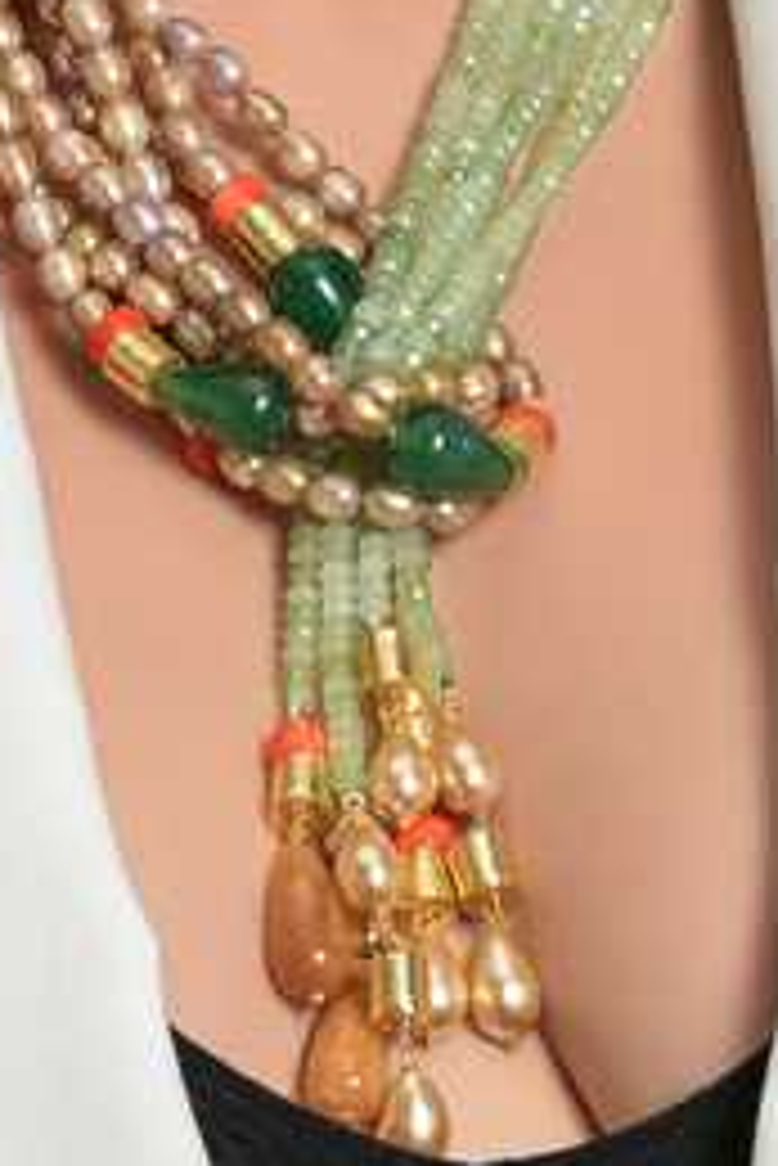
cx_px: 499
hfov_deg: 6.5
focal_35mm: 213
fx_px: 6895
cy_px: 196
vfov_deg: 9.6
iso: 100
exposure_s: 1/125
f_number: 14
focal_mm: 105
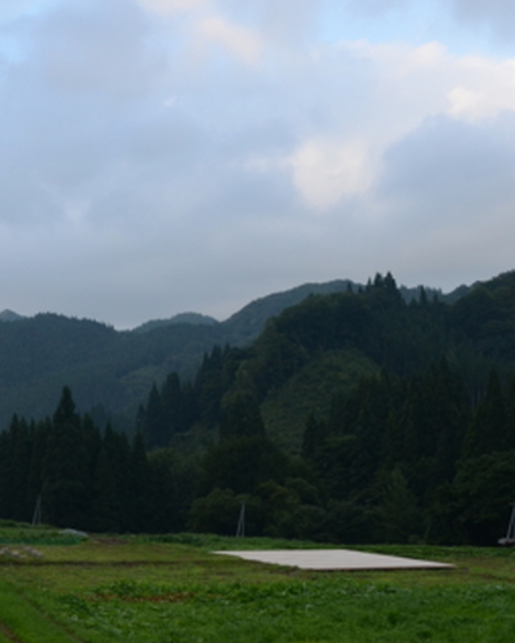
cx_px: 297
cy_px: 448
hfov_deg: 23.8
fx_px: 1219
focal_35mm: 64
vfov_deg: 29.3
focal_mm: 18
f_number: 5.6
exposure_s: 1/500
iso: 400
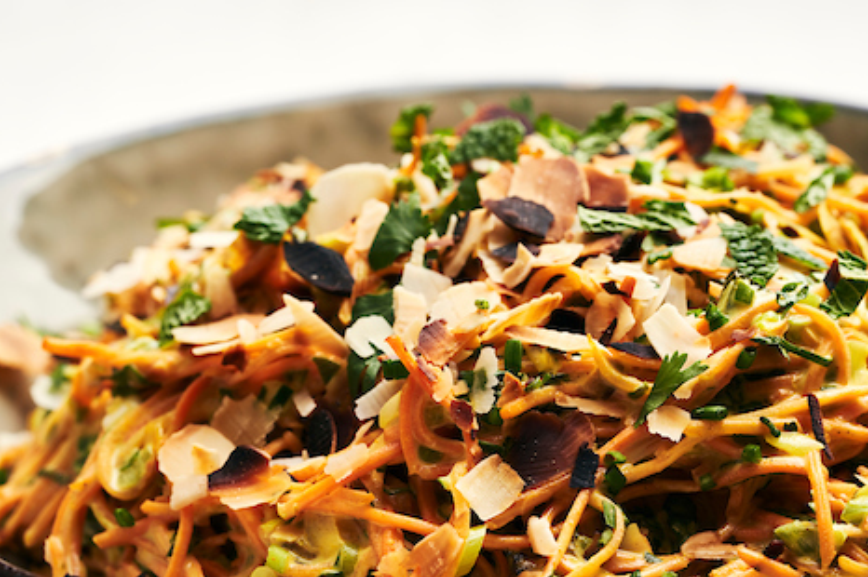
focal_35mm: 116
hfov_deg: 17.6
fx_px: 2795
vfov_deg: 11.8
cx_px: 337
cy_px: 357
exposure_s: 1/125
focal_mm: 90
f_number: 8
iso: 200
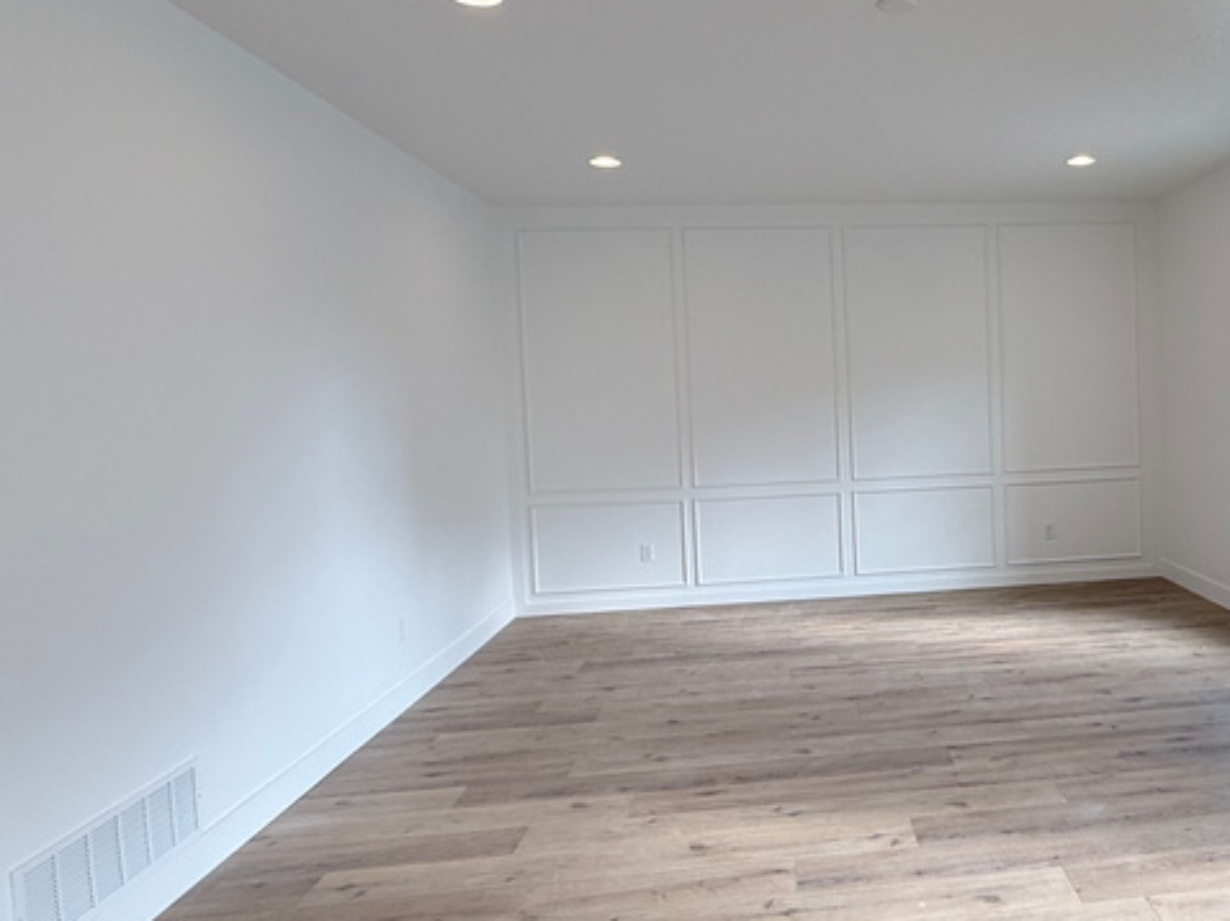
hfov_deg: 56.5
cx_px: 947
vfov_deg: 46.7
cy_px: 432
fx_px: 1065
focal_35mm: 30
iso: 50
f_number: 2.2
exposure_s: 1/129
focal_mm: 2.22
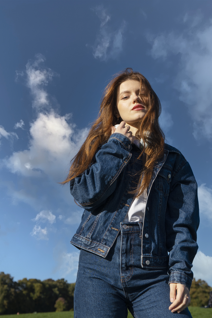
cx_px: 106
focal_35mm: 46
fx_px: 406
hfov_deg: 29.2
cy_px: 159
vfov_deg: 42.7
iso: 125
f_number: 4.5
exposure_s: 1/2000
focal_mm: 31
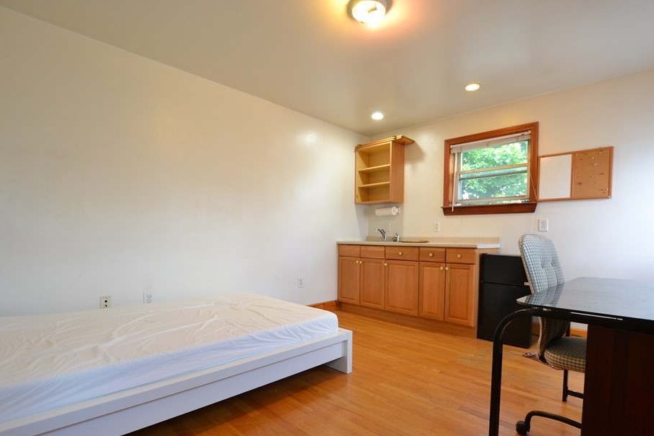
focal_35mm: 17
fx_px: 309
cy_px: 246
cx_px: 346
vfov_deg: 70.2
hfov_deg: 93.2
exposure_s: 1/60
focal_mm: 10
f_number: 4
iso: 720
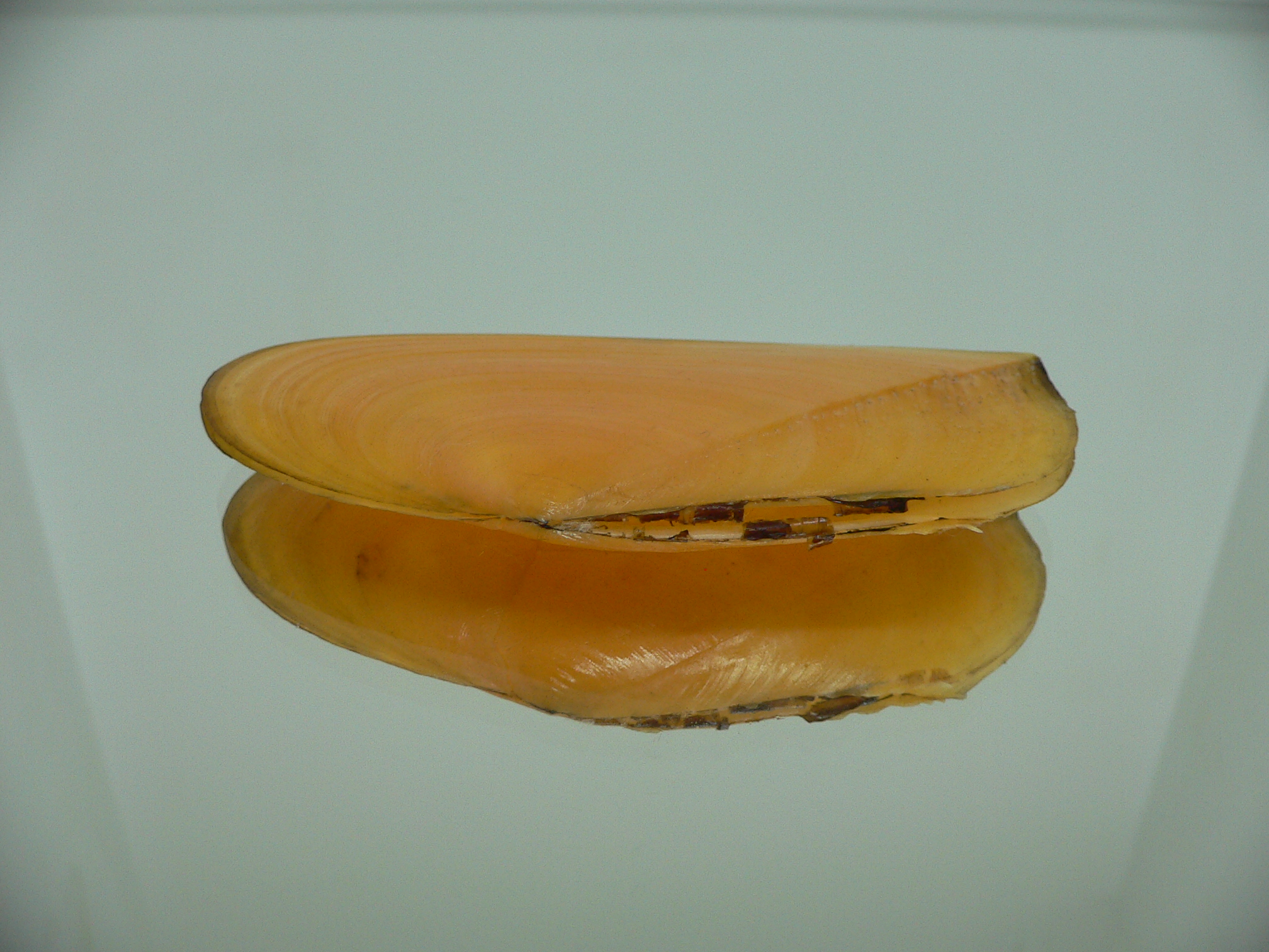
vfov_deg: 40.7
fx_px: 1283
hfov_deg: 52.6
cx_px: 634
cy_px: 476
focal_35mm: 35
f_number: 2.8
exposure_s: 1/60
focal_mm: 4.6
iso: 100
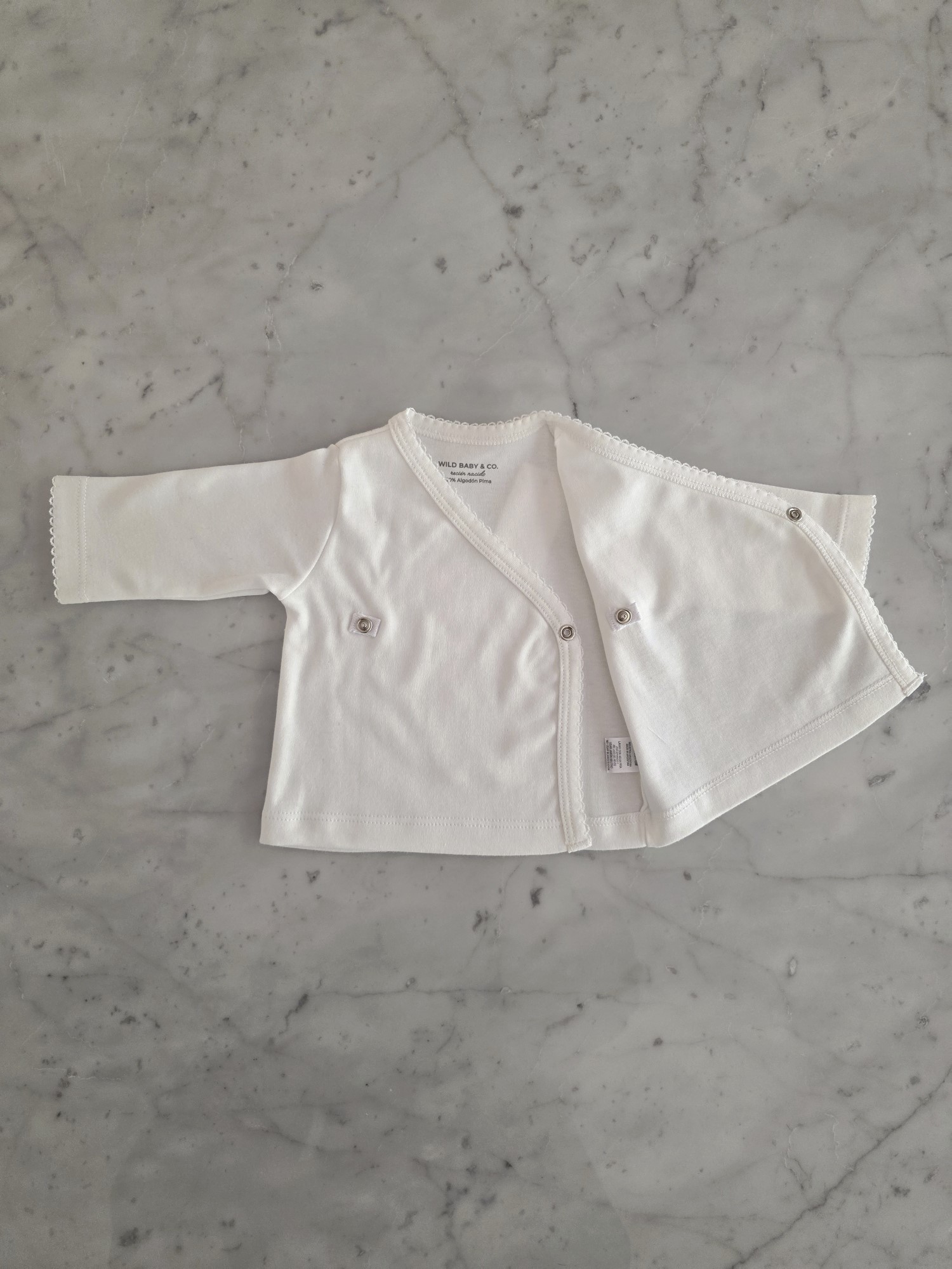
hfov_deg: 58.9
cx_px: 476
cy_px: 634
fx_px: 843
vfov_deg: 73.9
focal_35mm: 23
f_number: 1.7
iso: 320
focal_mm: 6.3
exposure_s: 1/101
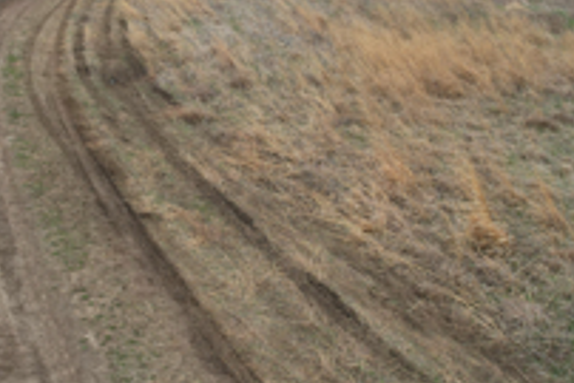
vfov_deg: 27.6
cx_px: 284
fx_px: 782
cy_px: 179
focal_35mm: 49
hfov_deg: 40.3
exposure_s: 1/400
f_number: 2.8
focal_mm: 8.38
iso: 100
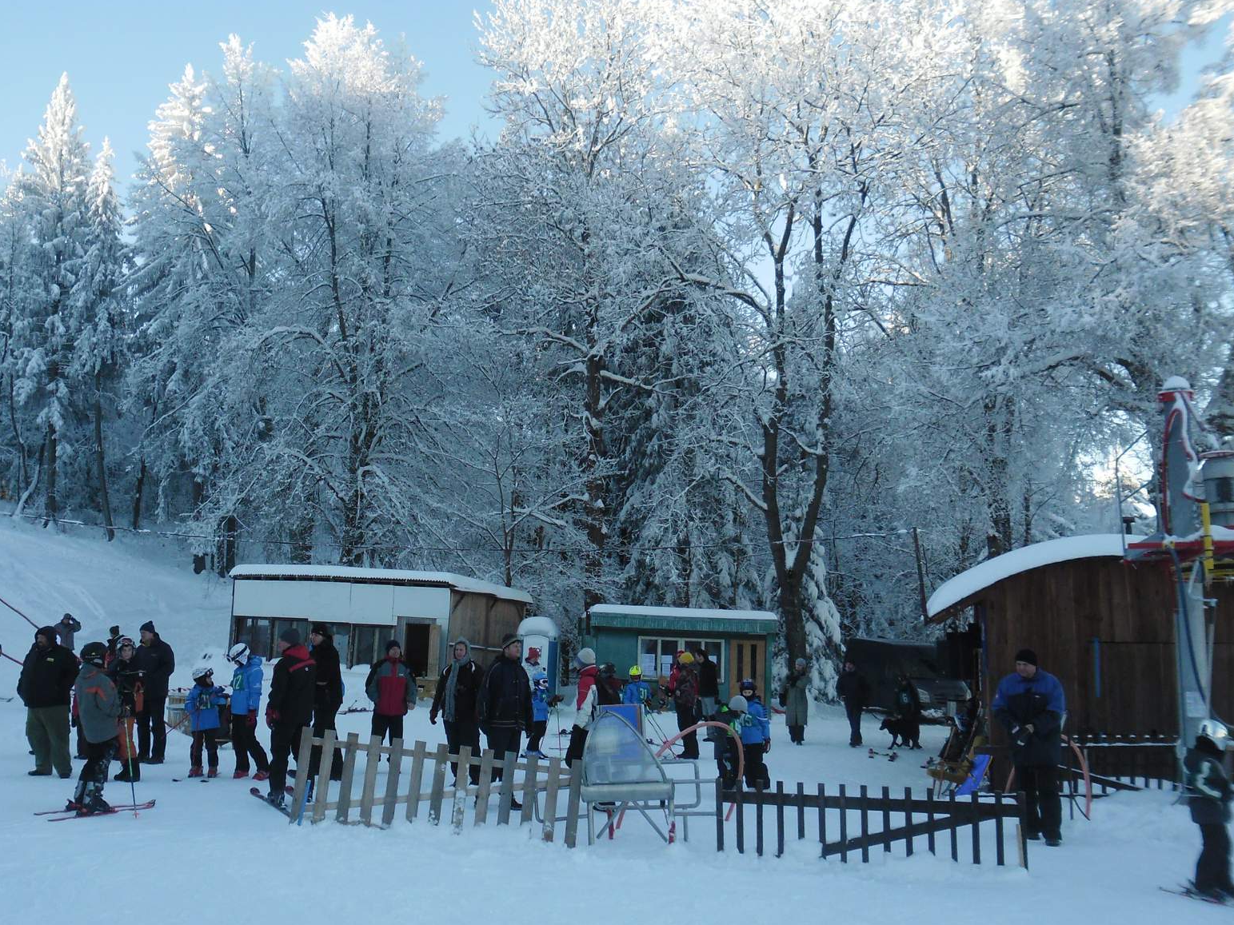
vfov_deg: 40.7
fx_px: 1248
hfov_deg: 51.9
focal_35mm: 35
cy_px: 453
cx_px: 439
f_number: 3.5
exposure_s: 1/449
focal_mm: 4.9
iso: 80
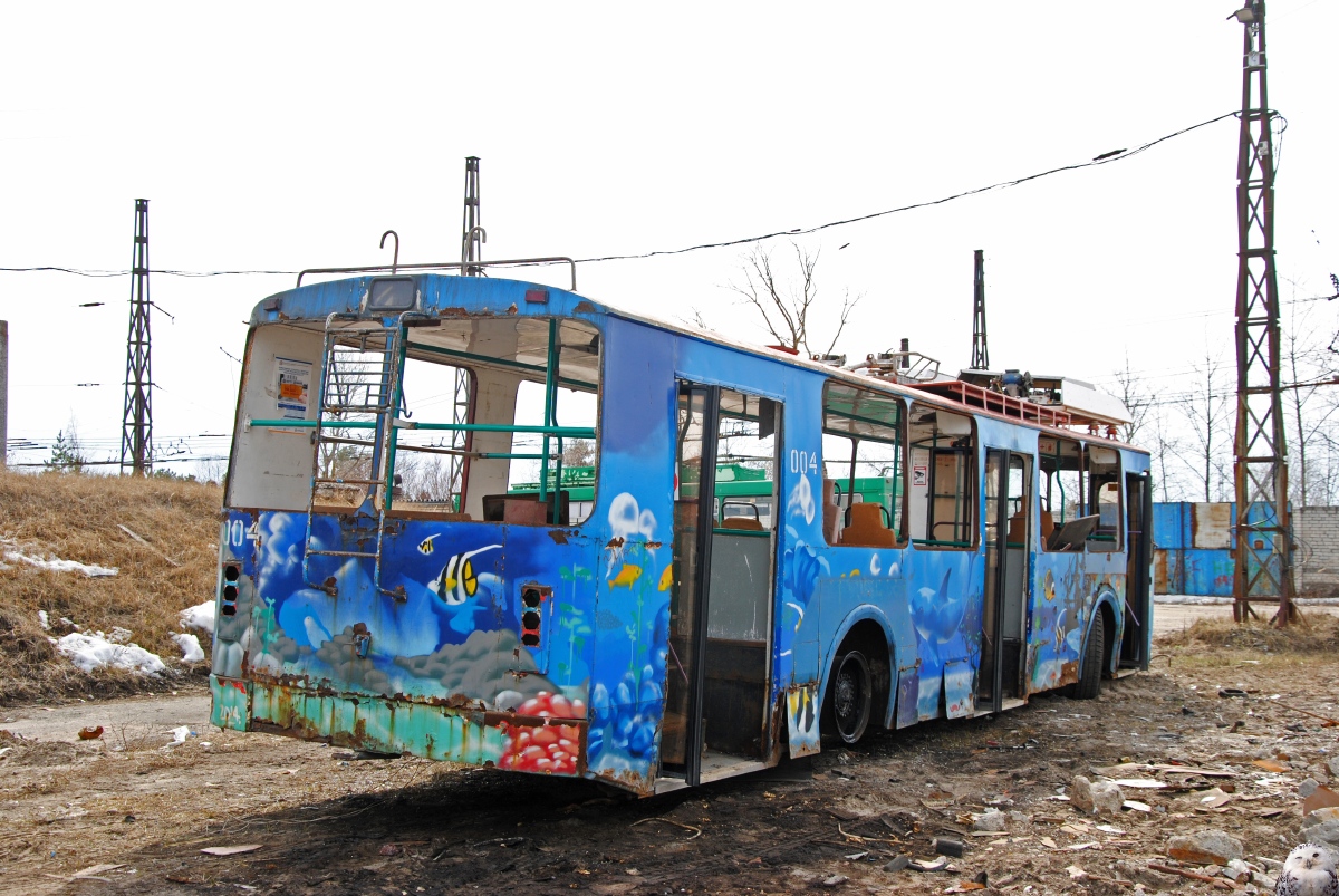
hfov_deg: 46.4
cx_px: 670
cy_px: 448
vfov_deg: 32.0
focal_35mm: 42
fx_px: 1564
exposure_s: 1/200
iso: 100
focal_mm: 28
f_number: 7.1
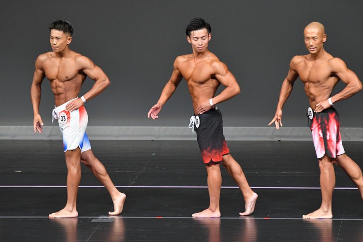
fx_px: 3267
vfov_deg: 4.2
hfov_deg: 6.4
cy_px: 123
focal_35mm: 324
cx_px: 185
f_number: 5.6
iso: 4000
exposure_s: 1/400
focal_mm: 210
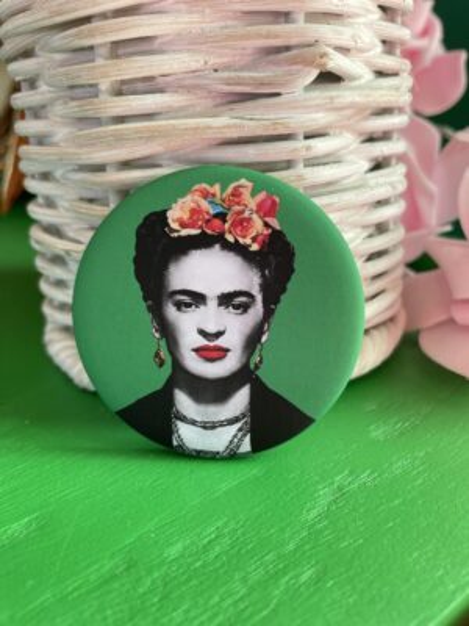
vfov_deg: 67.3
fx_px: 470
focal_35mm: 26
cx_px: 234
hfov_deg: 53.1
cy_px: 313
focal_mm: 4.2
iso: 80
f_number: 1.6
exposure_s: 1/121
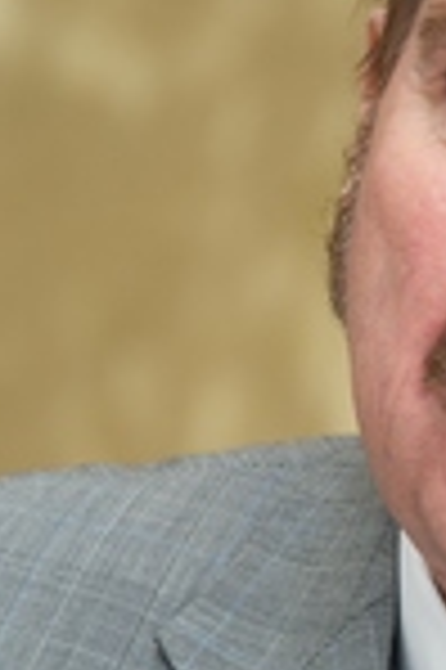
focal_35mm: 565
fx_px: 10523
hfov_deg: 2.4
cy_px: 445
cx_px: 583
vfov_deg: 3.7
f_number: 5.6
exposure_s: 1/100
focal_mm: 210
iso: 640
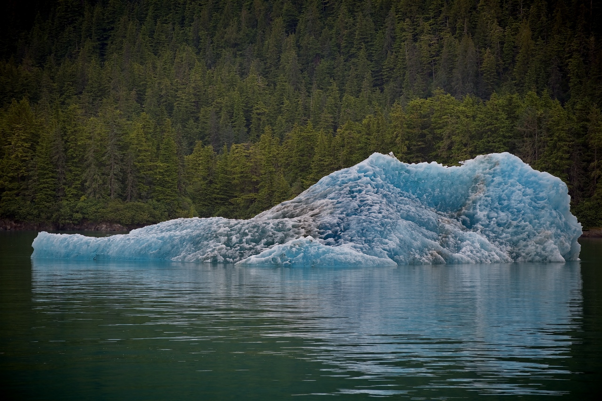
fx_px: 2341
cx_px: 301
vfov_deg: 9.8
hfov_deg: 14.7
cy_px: 200
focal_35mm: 140
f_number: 4.8
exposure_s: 1/400
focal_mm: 140
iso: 100
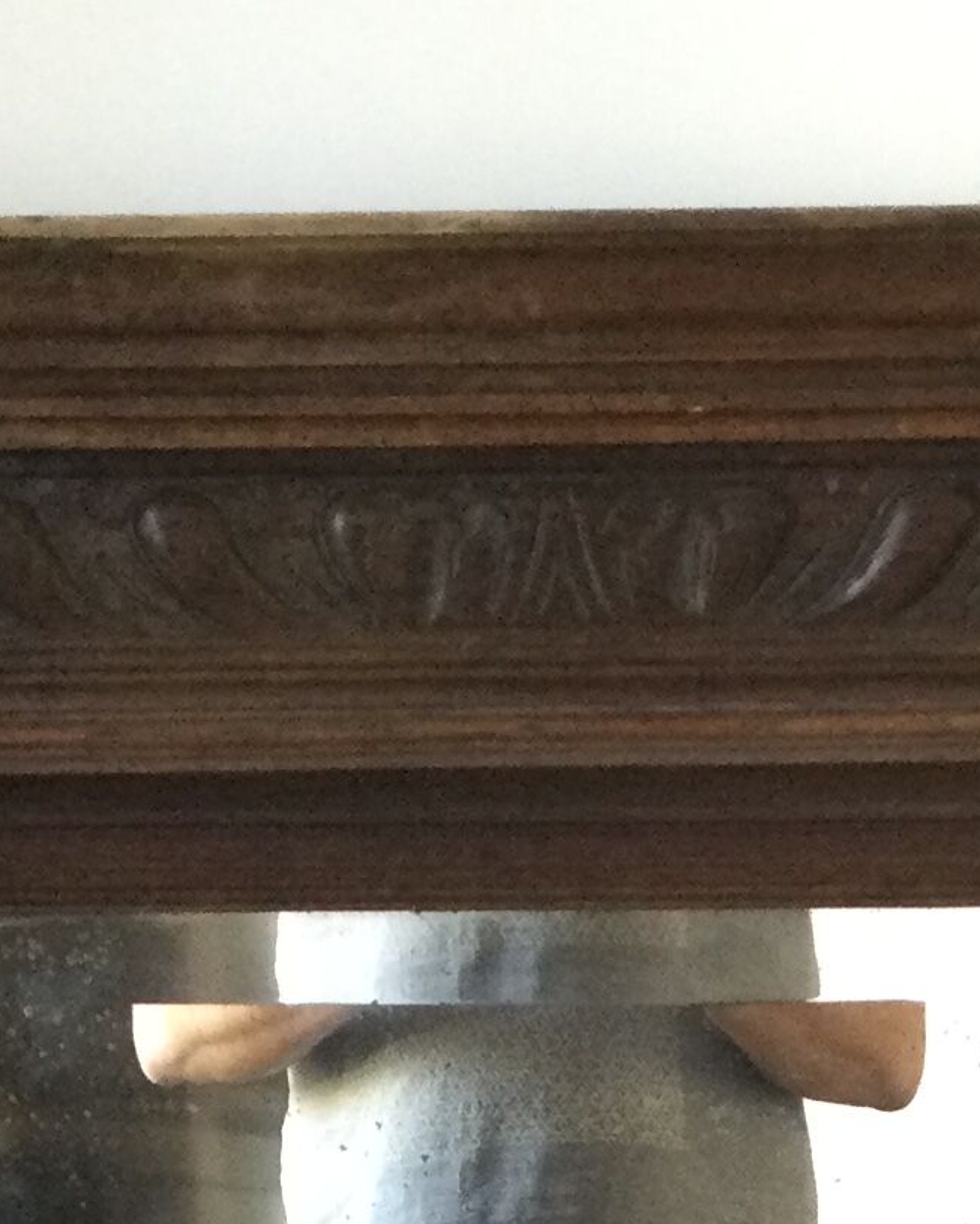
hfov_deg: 12.7
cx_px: 506
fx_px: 4386
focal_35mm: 121
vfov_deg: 14.2
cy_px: 2162
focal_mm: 3.3
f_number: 2.4
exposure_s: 1/33
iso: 160
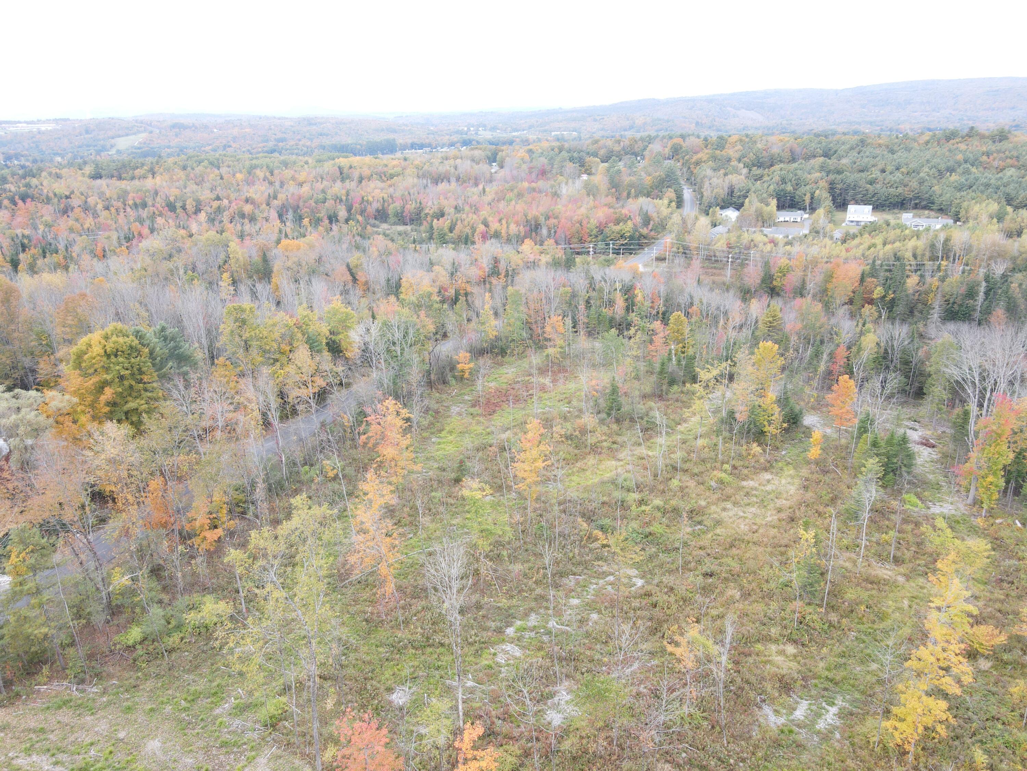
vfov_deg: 56.8
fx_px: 712
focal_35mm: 24
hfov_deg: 71.6
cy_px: 386
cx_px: 514
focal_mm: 4.5
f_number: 2.8
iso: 100
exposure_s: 1/50
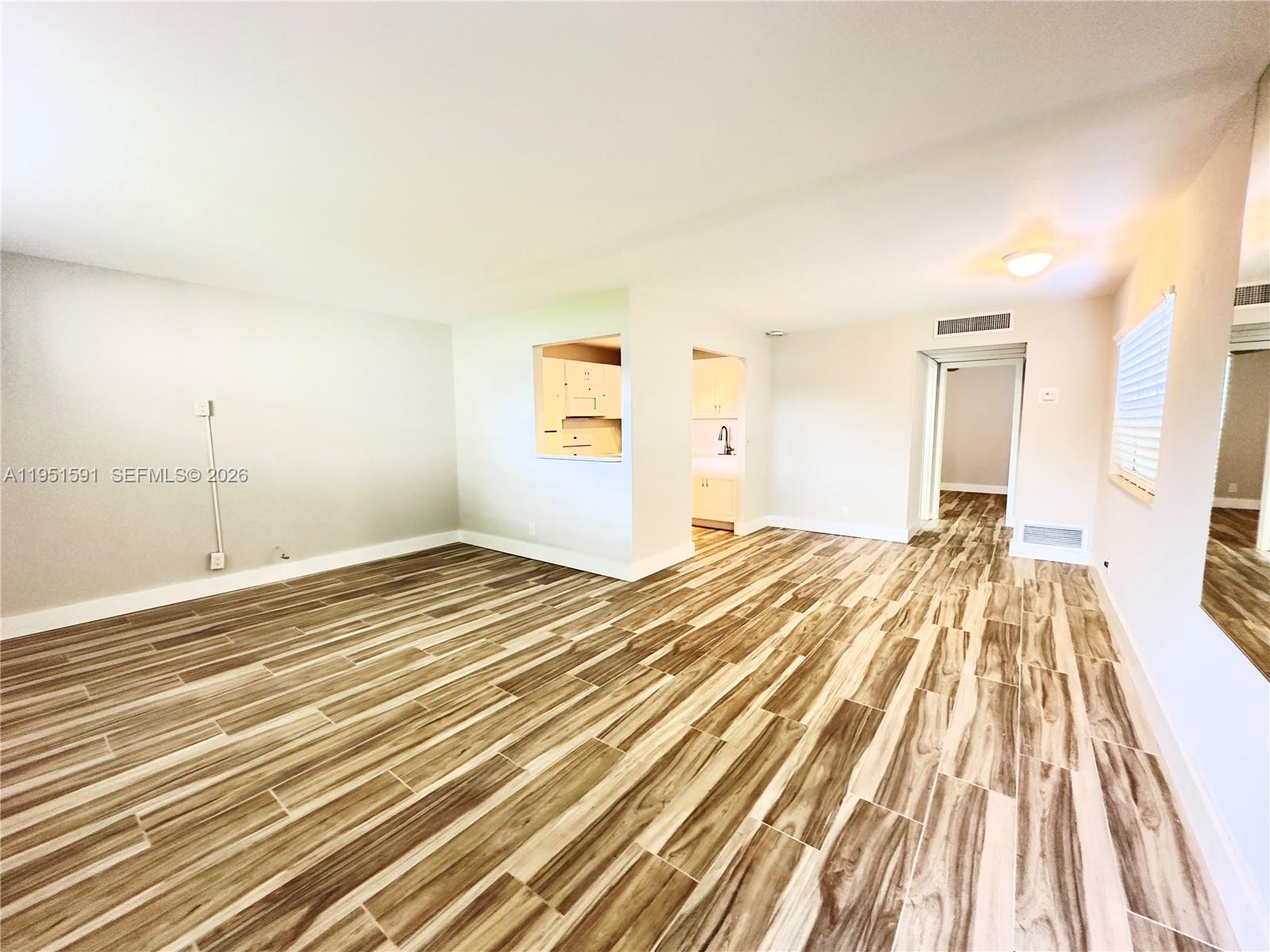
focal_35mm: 14
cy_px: 476
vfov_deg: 85.7
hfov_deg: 102.1
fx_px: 514
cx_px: 635
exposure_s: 1/60
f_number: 2.2
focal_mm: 2.22
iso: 500
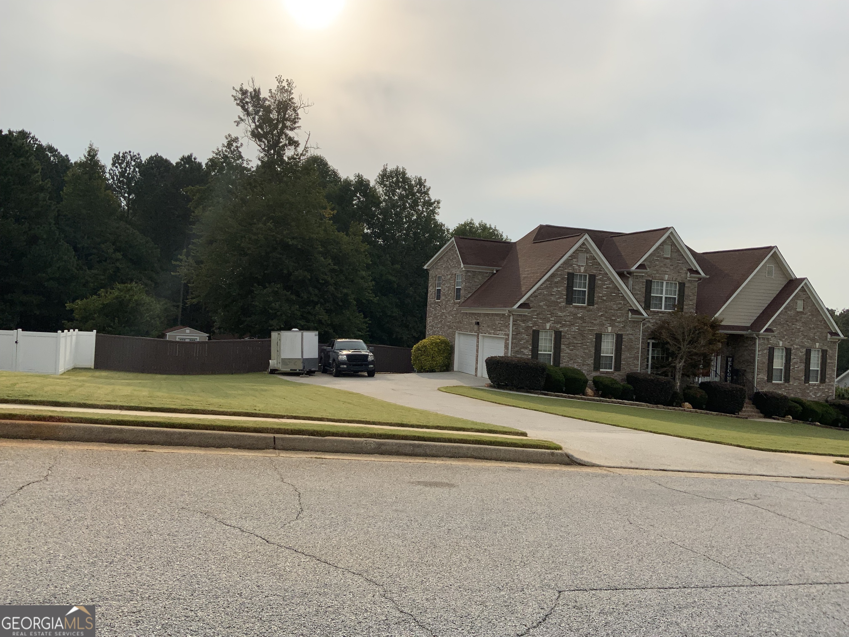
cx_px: 424
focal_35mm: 29
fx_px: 711
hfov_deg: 61.7
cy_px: 318
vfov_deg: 48.2
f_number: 1.8
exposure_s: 1/2538
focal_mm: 3
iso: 16
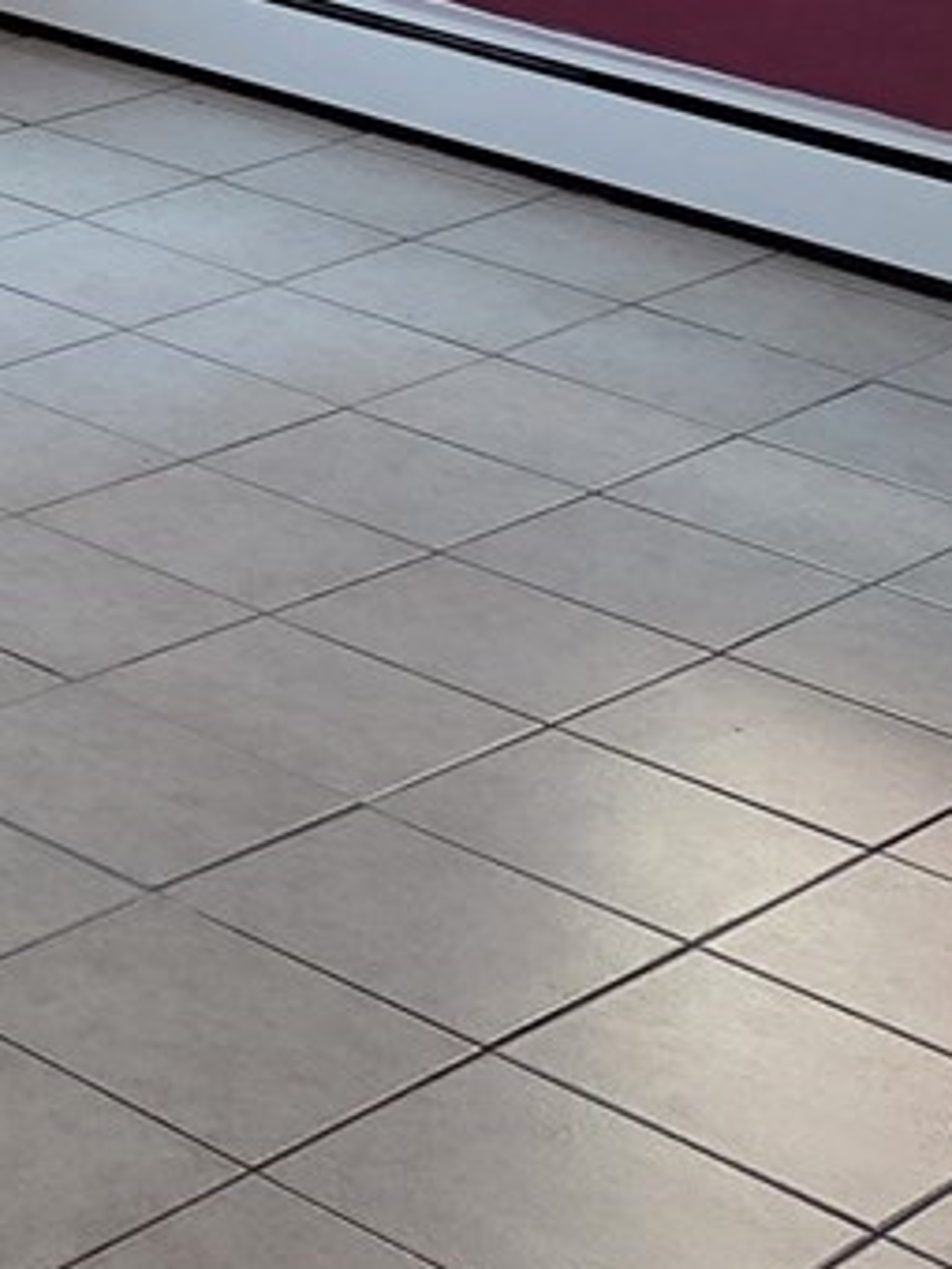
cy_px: -299
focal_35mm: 104
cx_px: -967
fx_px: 3814
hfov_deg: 12.5
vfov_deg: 17.9
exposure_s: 1/120
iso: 100
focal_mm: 5.4
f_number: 1.8
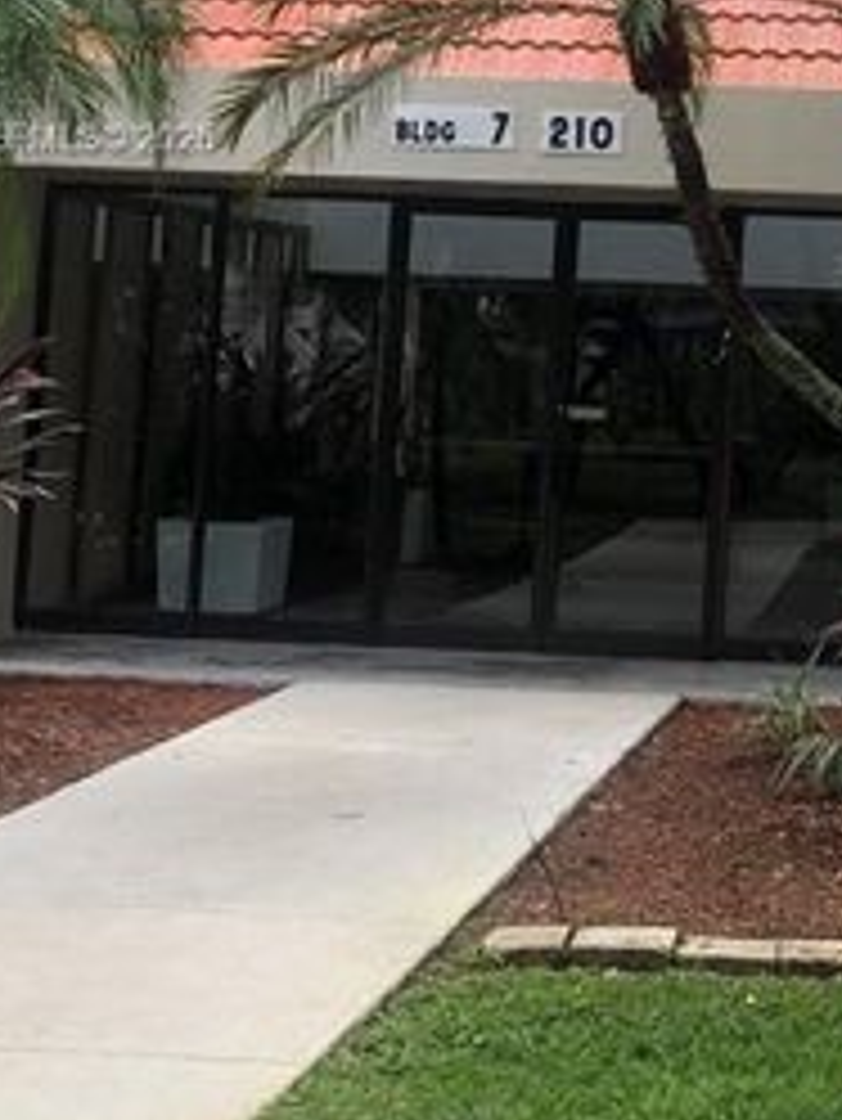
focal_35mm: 75
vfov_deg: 25.3
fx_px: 2430
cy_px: 142
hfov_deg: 19.0
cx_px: 878
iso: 20
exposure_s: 1/350
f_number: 1.8
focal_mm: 3.99
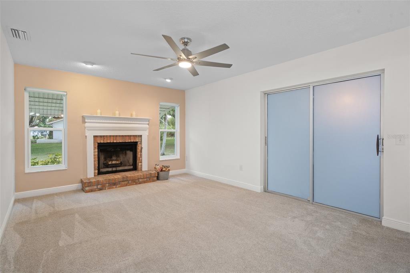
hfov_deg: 93.3
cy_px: 136
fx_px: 194
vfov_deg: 70.4
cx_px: 205
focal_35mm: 17
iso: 320
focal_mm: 17
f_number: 8
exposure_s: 2
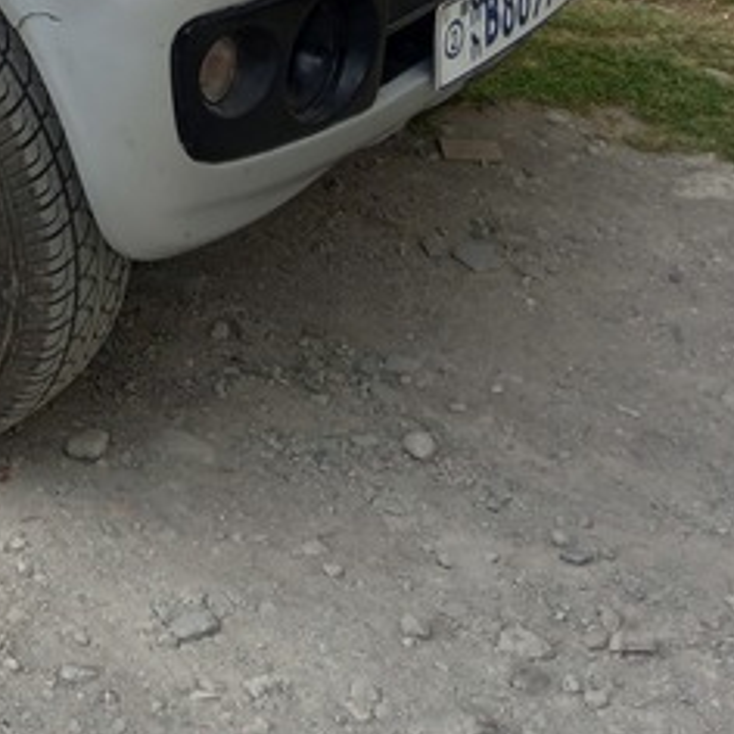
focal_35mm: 75
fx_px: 1799
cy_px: -93
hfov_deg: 21.1
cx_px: -199
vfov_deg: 21.7
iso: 25
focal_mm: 4.6
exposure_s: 1/118
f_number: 2
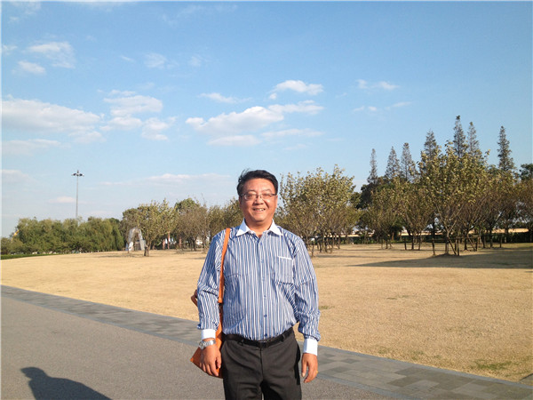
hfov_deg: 52.6
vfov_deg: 40.7
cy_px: 200
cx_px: 266
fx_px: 539
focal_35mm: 35
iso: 64
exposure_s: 1/1416
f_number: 2.4
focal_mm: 4.28
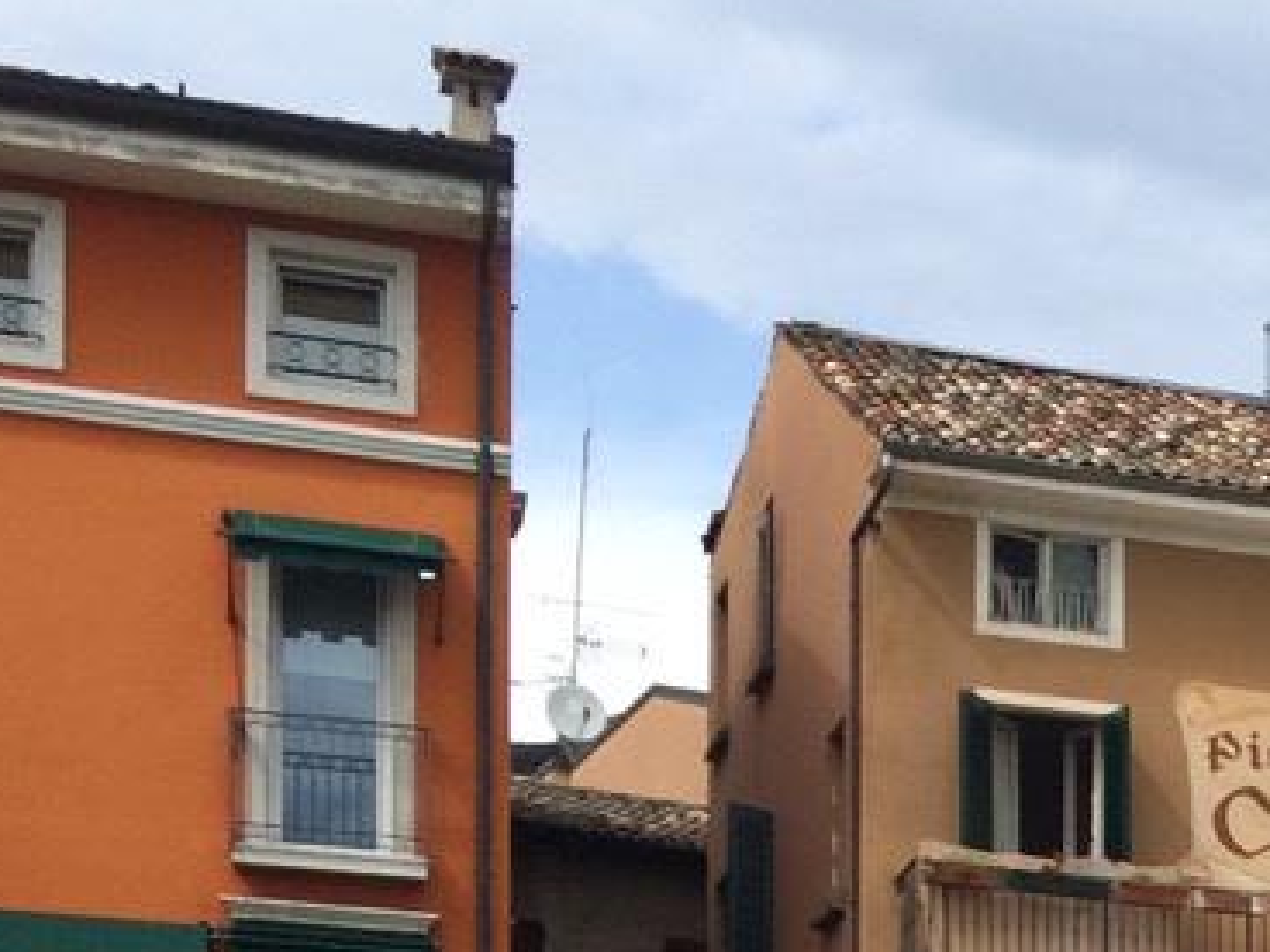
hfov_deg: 17.3
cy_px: 1614
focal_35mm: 101
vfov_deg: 13.4
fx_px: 3706
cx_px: 1964
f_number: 2.2
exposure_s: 1/2160
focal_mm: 4.15
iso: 32
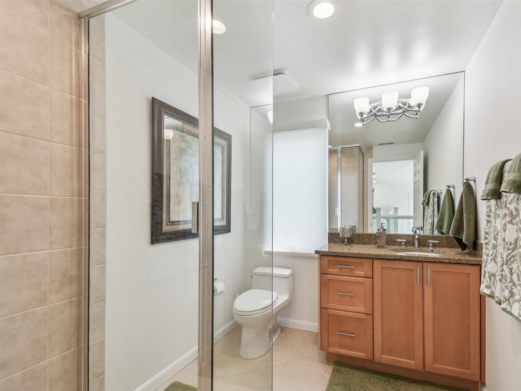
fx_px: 256
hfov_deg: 90.9
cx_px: 278
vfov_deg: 74.7
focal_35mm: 17
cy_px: 204
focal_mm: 10
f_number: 7.1
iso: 100
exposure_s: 1/20
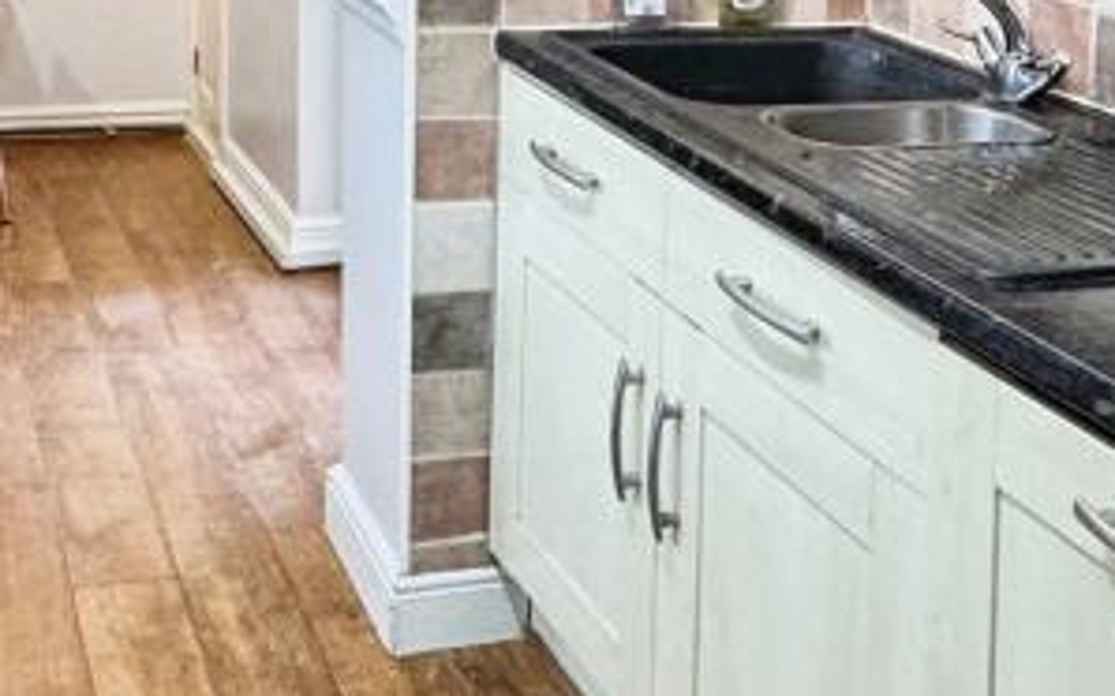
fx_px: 1549
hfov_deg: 39.4
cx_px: 449
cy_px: 496
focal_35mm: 51
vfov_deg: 25.1
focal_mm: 2.22
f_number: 2.2
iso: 320
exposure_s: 1/100
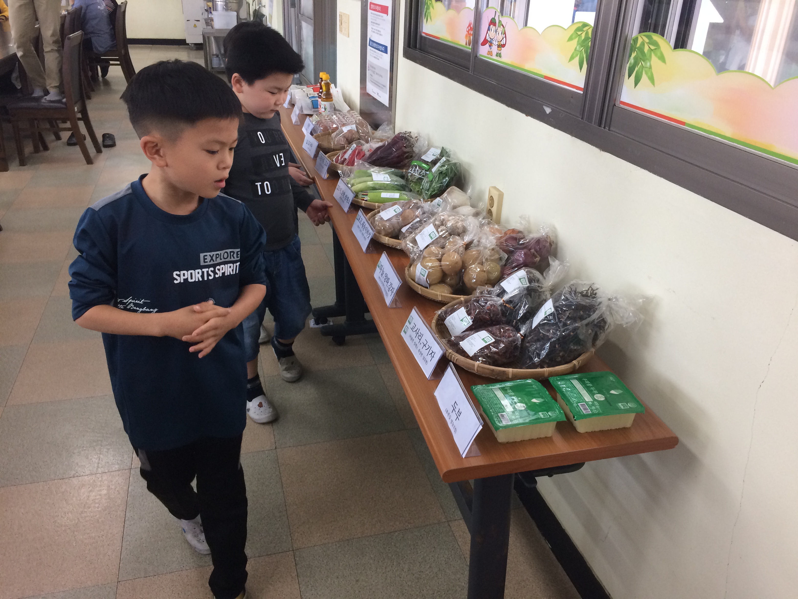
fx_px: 669
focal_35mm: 29
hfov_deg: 61.7
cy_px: 300
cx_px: 399
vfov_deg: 48.2
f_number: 2.2
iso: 40
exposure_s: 1/30
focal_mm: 4.15
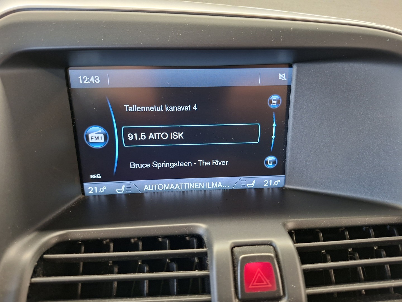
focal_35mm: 23
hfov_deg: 73.9
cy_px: 151
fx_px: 267
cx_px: 201
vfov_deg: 58.9
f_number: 1.8
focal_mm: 5.54
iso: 500
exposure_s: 1/25
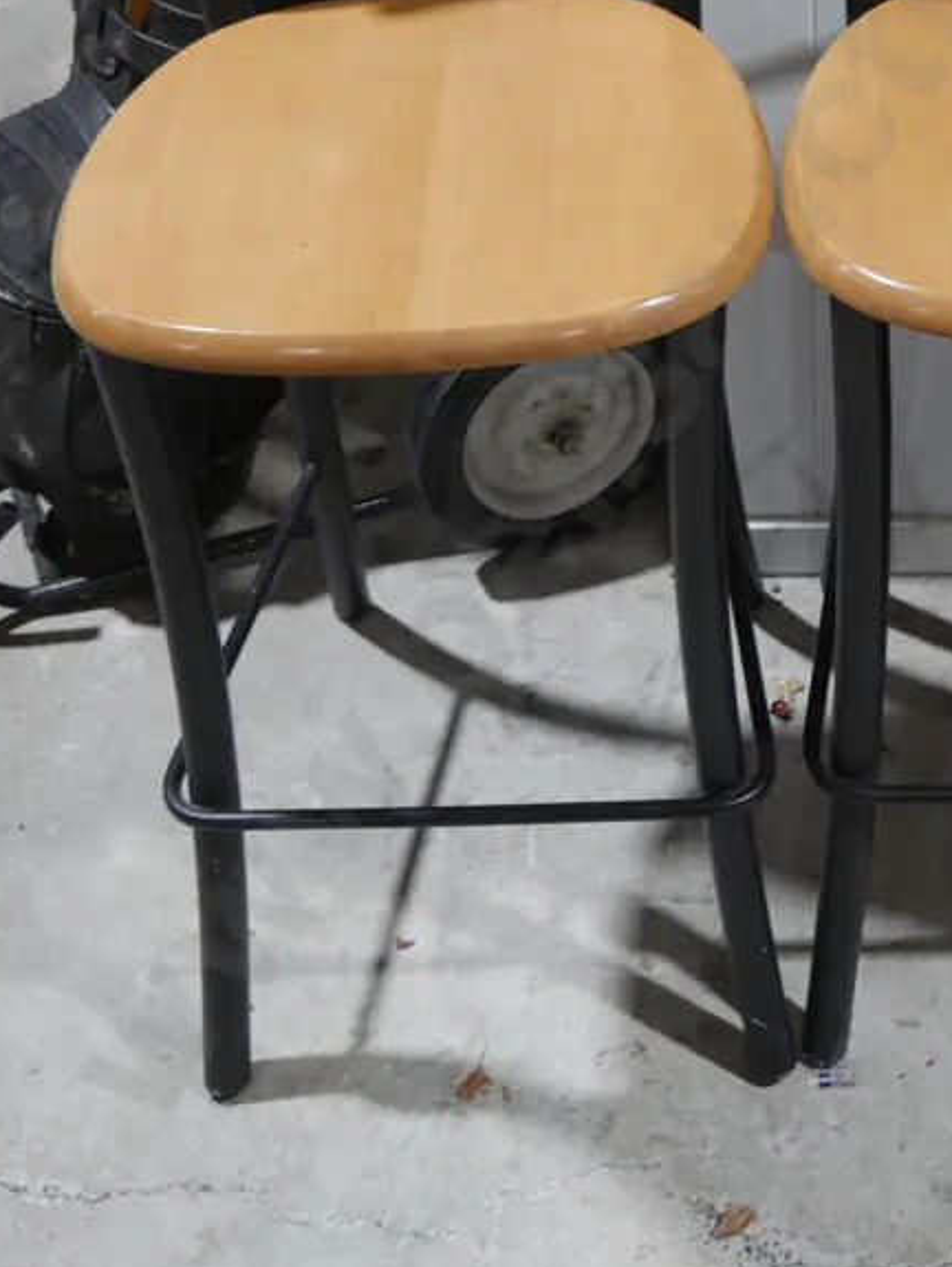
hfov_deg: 25.2
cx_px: 786
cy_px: 205
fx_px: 2088
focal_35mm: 57
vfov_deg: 32.6
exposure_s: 1/60
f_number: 3.6
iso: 320
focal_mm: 16
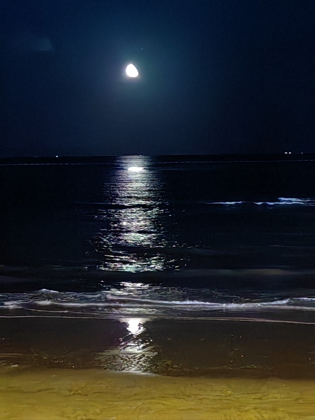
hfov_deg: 17.4
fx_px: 1031
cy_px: 210
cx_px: 158
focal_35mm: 85
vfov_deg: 23.0
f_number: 1.4
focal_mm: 5.75
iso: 5000
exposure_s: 1/17.2
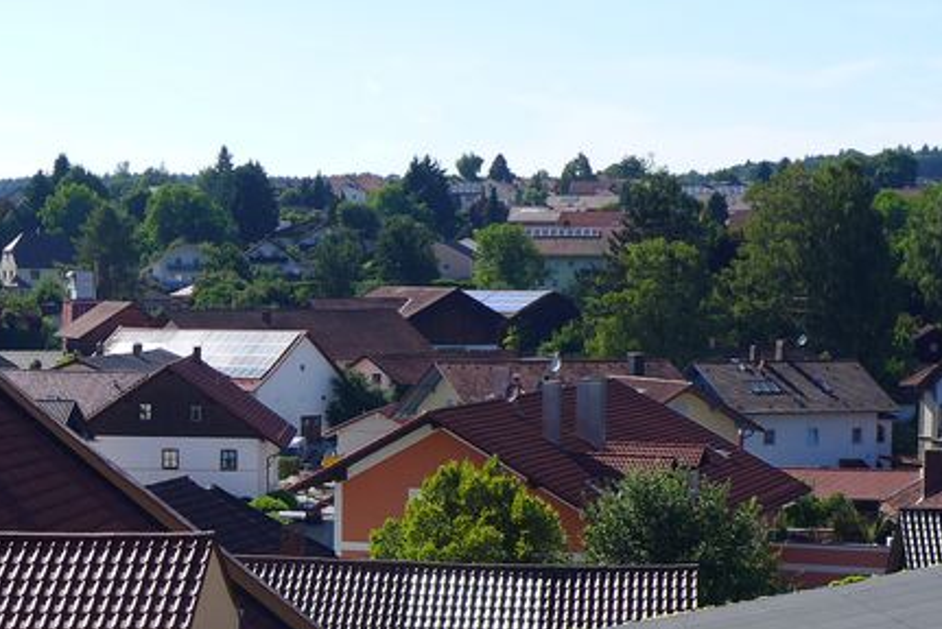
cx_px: 175
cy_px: 571
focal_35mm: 95
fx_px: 2487
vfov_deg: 14.3
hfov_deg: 21.2
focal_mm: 7.9
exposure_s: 1/1300
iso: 80
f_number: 2.8
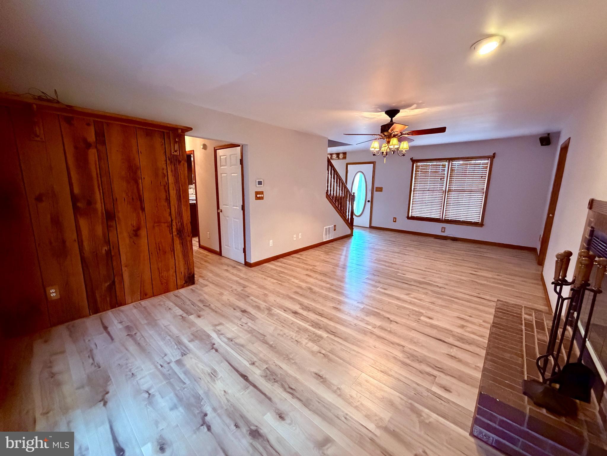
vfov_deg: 85.7
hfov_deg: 102.1
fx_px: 245
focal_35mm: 14
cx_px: 304
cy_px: 228
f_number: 2.2
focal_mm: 2.22
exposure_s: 1/60
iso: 1000
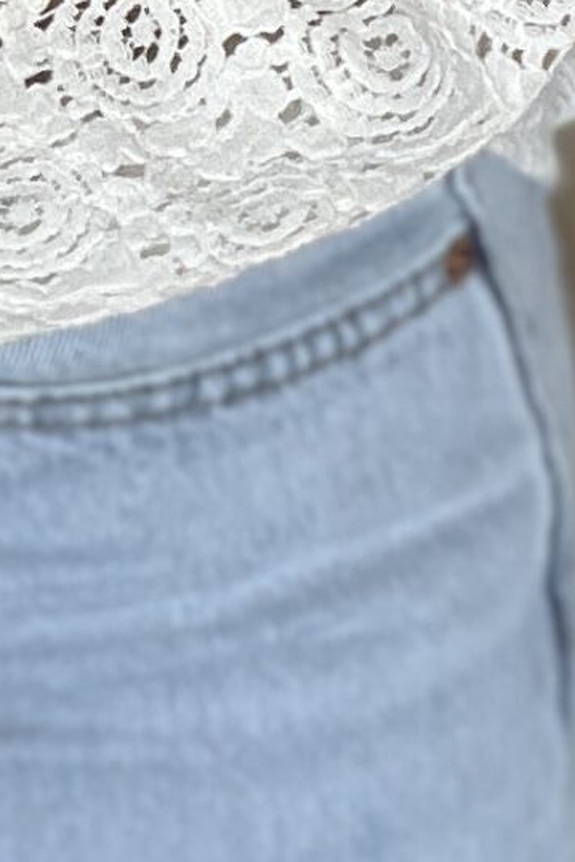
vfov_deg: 11.8
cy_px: -417
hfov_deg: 8.0
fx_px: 3998
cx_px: -407
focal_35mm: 167
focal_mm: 2.71
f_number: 2.2
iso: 100
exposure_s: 1/99
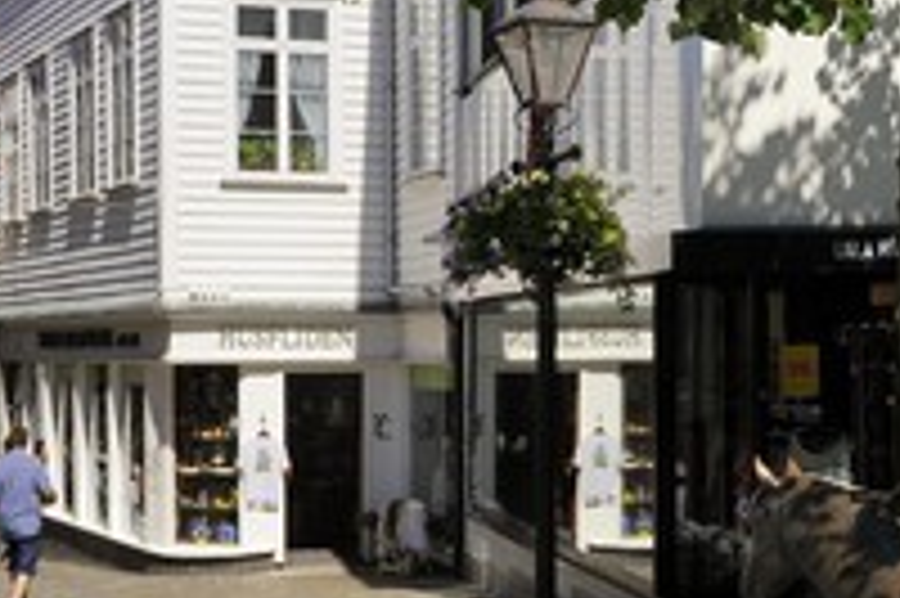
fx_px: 1998
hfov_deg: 25.4
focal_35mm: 80
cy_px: 387
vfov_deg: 17.0
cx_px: 450
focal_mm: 38
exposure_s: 1/160
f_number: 22
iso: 400
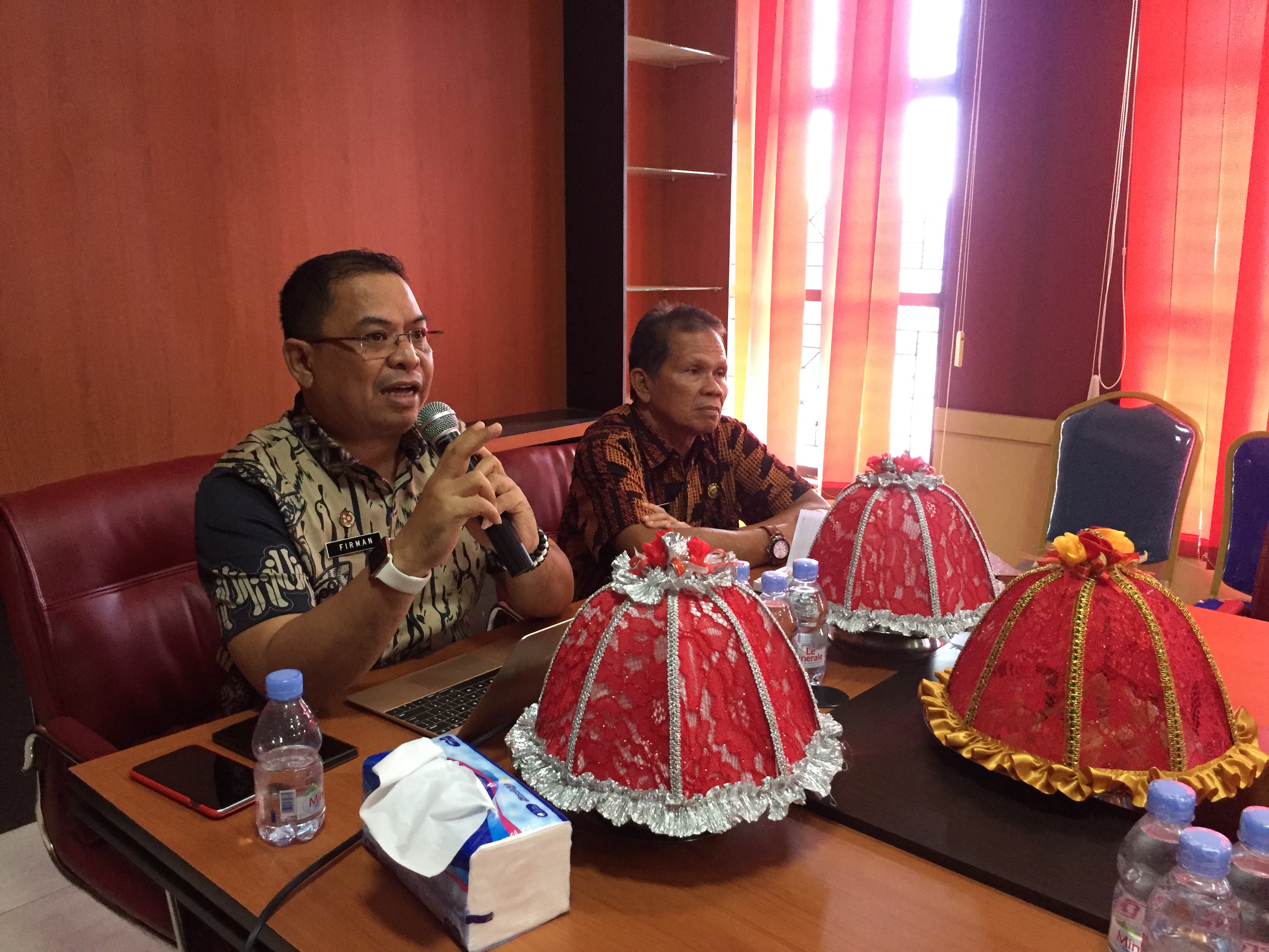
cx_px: 634
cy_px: 476
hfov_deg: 61.7
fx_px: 1063
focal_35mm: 29
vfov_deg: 48.2
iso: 250
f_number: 2.2
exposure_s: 1/25
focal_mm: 4.15
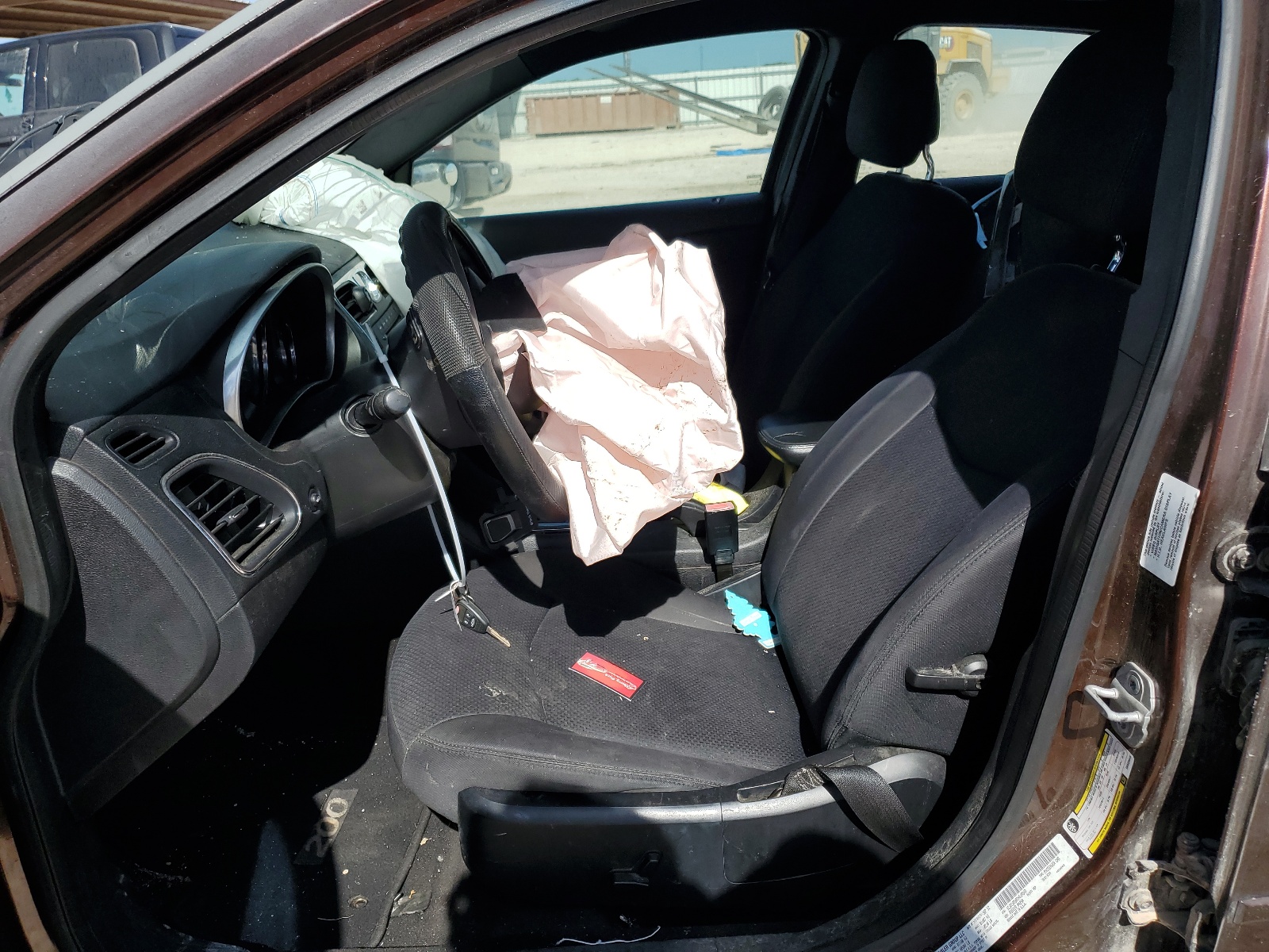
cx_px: 634
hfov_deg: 67.3
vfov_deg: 53.1
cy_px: 476
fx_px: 953
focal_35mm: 26
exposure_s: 1/3333
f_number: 1.5
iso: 50
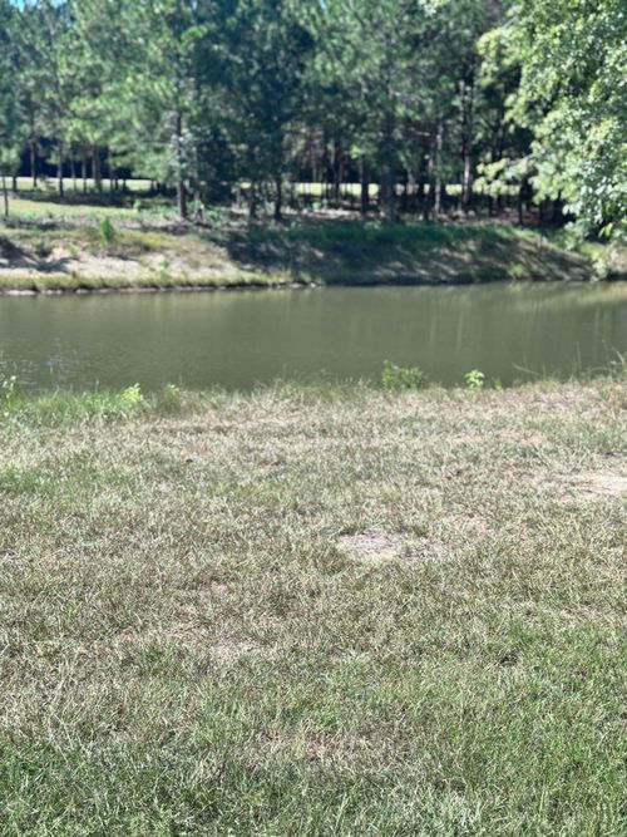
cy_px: 418
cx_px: 314
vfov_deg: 39.7
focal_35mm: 48
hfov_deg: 30.3
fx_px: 1160
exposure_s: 1/2179
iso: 64
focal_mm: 6.76
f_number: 1.78
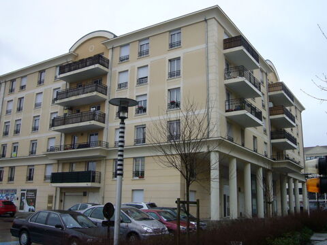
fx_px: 331
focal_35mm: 35
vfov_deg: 40.7
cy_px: 122
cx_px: 164
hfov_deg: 52.6
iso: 80
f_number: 2.8
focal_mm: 4.6
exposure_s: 1/80
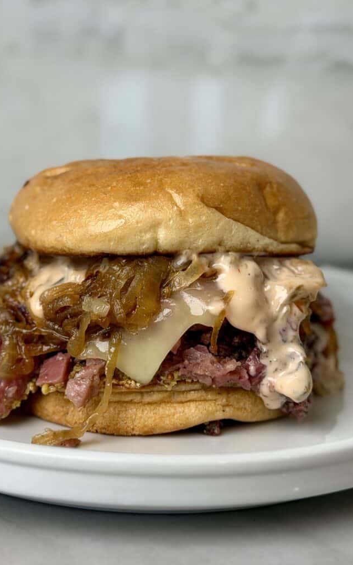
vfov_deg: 39.6
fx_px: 786
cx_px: 162
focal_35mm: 51
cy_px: 282
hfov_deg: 25.3
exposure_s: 1/208
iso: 50
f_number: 1.78
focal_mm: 6.76
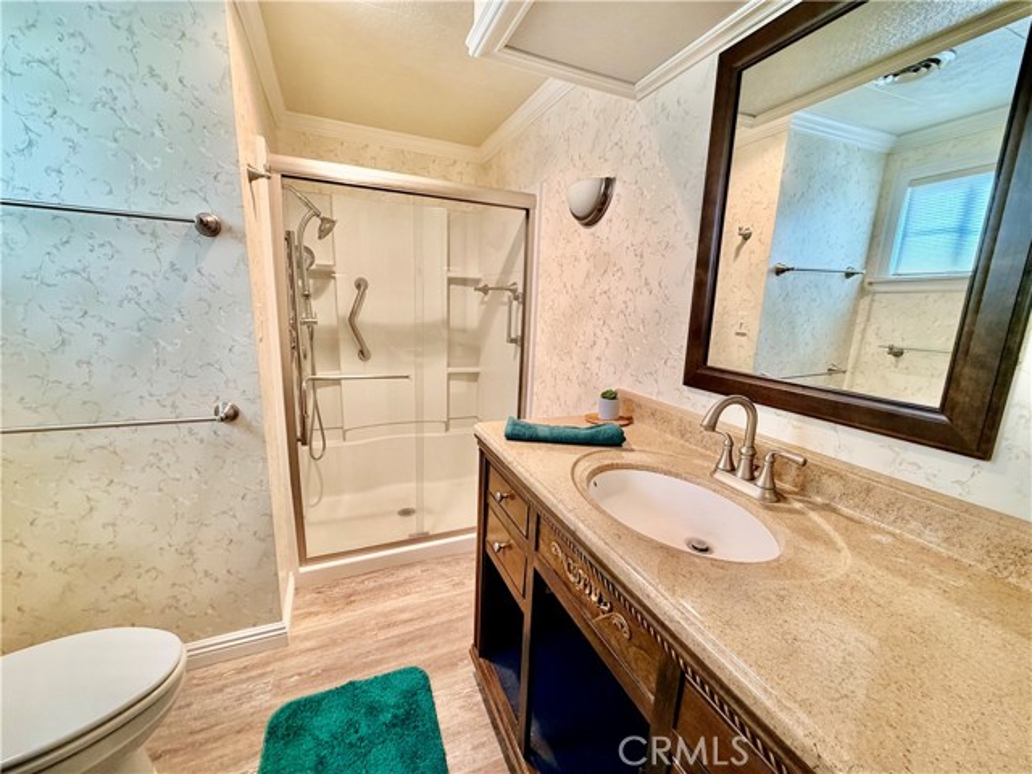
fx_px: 417
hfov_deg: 102.1
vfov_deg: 85.7
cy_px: 387
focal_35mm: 14
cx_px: 516
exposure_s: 1/120
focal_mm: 2.22
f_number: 2.2
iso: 160
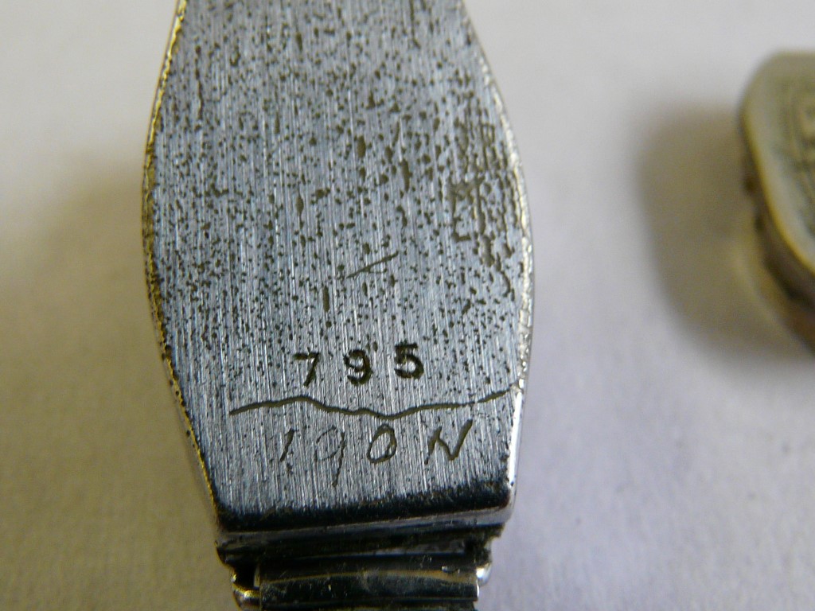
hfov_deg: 42.1
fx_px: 1059
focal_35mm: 45
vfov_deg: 32.2
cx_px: 408
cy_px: 306
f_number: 2.8
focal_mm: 4.6
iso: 160
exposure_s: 1/30
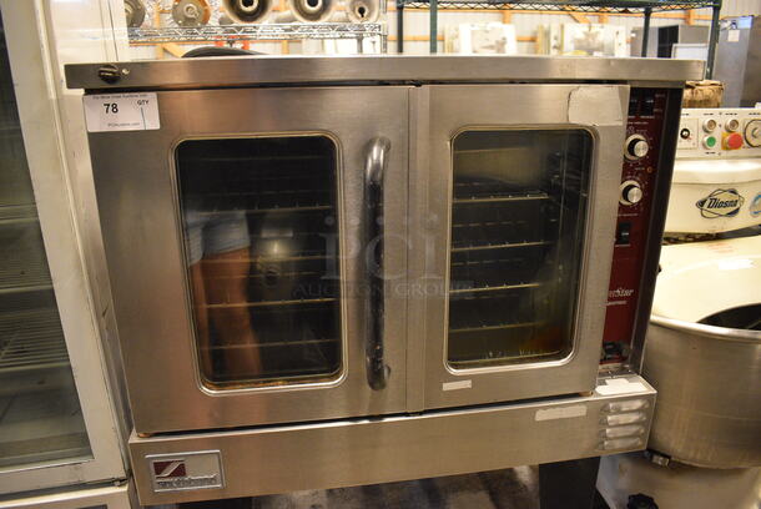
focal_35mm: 27
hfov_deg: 67.3
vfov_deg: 48.0
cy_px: 254
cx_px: 380
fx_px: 571
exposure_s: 1/30
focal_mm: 18
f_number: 3.5
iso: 2800
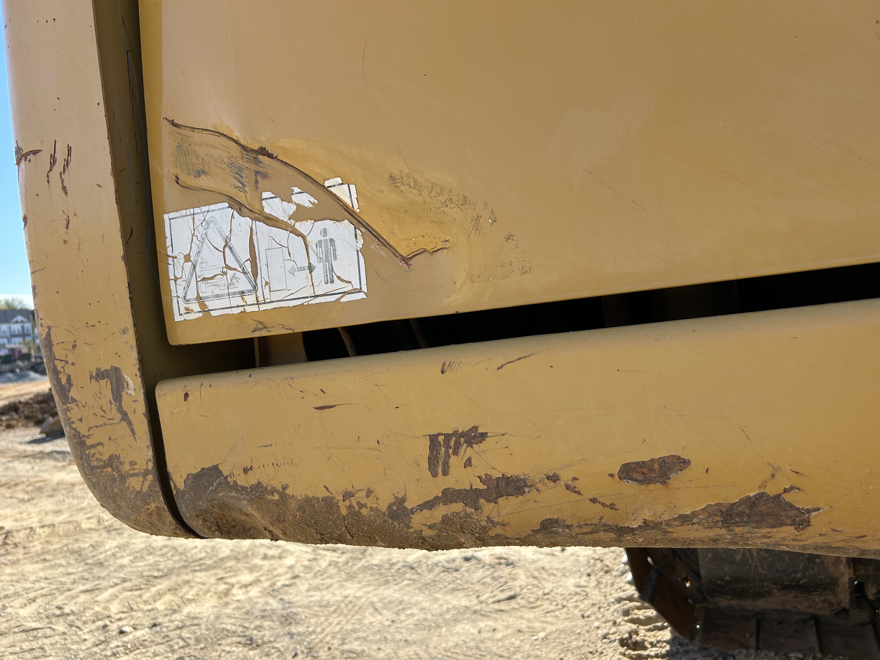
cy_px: 330
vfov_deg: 53.1
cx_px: 440
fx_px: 661
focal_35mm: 26
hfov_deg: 67.3
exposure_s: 1/1224
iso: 50
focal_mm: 5.7
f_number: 1.5
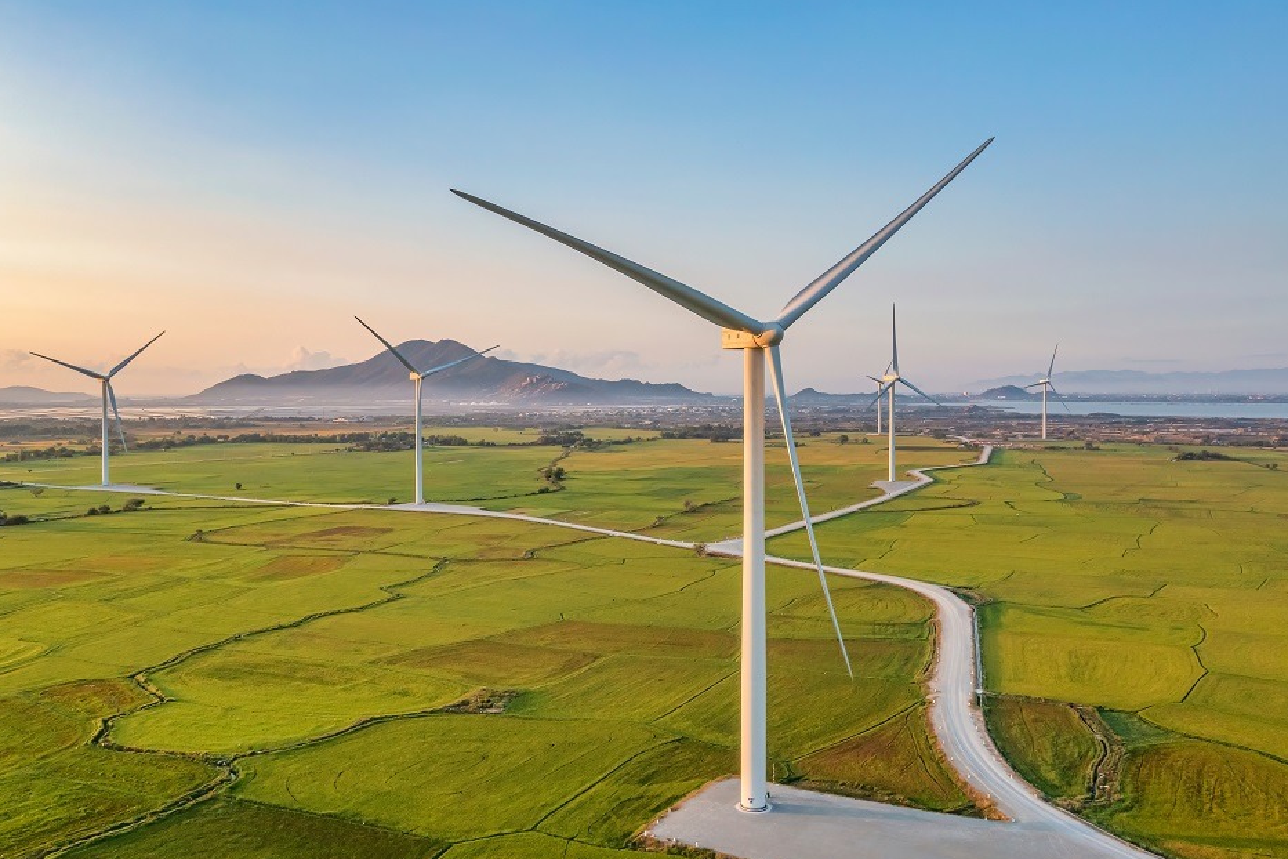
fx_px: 1073
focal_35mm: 30
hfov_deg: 61.9
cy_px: 454
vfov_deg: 43.6
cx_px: 607
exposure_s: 1/50
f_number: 11
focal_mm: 10.3
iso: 100
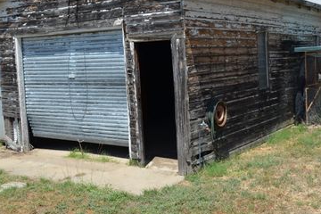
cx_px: 179
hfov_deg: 41.8
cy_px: 88
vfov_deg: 28.6
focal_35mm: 47
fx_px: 419
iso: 100
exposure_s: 1/250
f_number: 8
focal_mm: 24
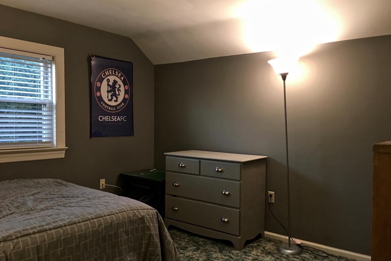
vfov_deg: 42.3
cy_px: 142
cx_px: 199
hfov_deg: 60.3
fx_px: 337
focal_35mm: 31
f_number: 2.2
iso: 80
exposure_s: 1/8
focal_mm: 4.15
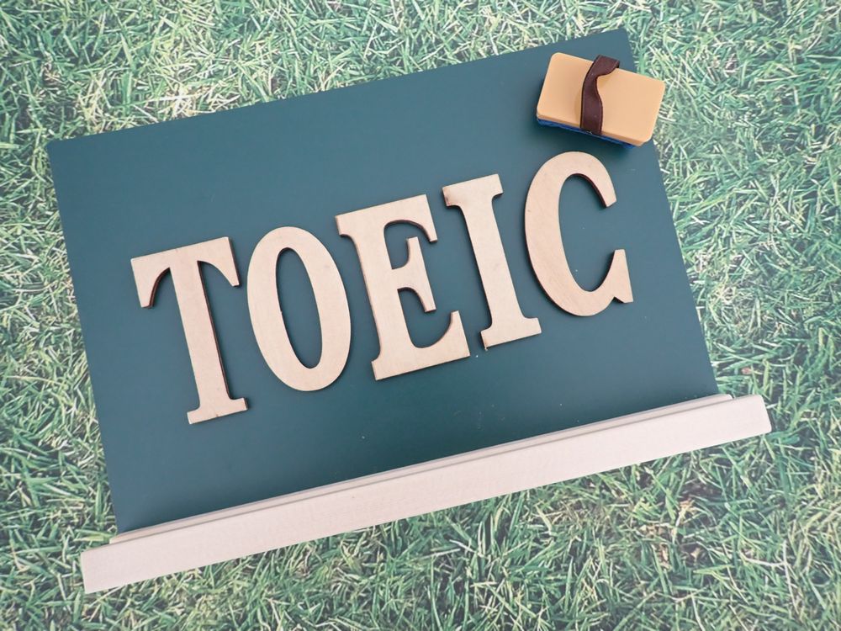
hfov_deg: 69.4
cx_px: 420
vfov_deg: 54.9
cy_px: 316
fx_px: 607
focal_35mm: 25
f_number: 2
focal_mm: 4.5
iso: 250
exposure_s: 1/30
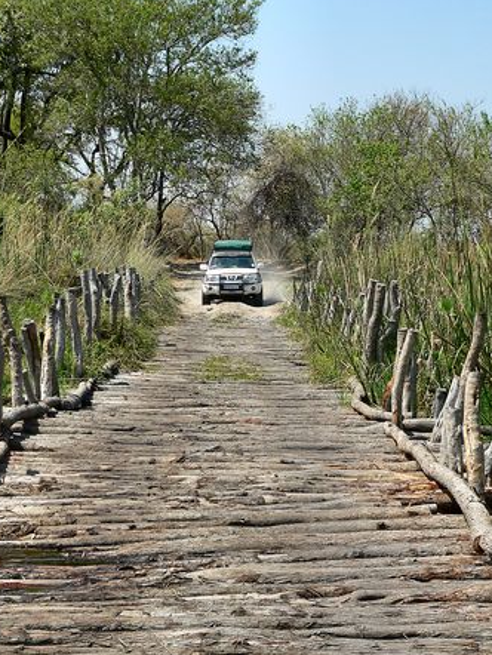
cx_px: 232
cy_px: 342
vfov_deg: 28.1
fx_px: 1306
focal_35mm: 69
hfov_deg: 21.3
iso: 80
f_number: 4.6
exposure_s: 1/500
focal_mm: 10.2
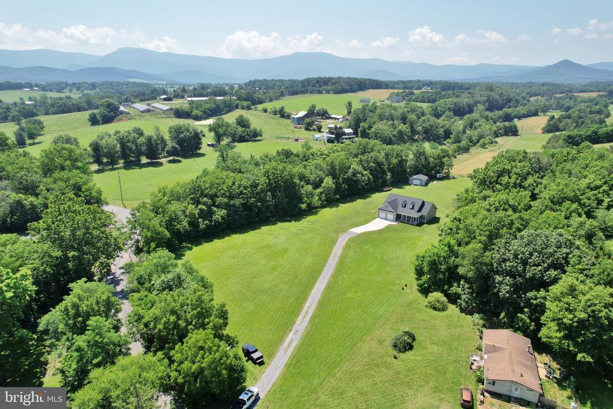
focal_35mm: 22
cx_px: 306
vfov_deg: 57.2
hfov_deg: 78.6
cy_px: 204
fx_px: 375
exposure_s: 1/2000
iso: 110
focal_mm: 8.38
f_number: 2.8
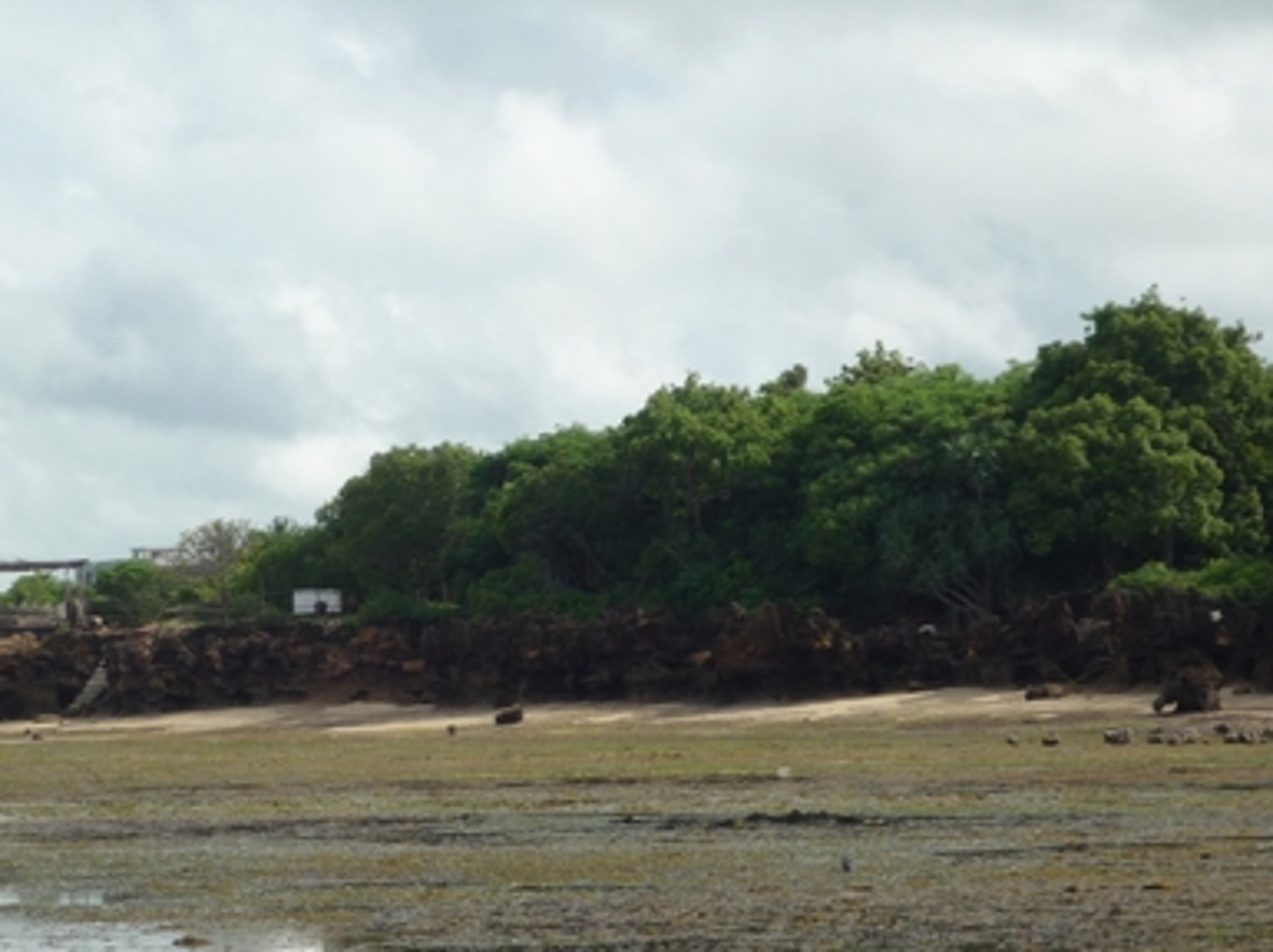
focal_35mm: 117
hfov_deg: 16.8
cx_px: 367
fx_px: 4299
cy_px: 704
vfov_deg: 12.6
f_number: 4.9
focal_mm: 13.2
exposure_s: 1/640
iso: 100
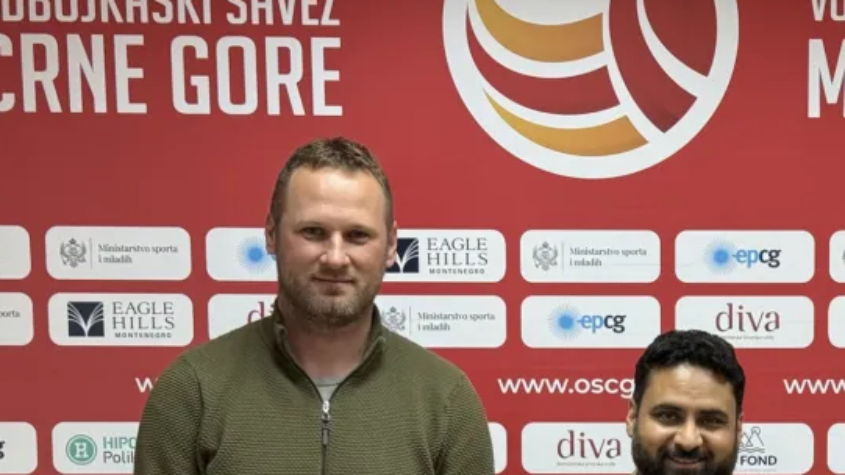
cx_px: 714
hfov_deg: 21.2
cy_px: 531
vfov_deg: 12.0
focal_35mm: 99
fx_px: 2218
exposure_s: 1/100
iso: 200
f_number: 1.78
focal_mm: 6.76
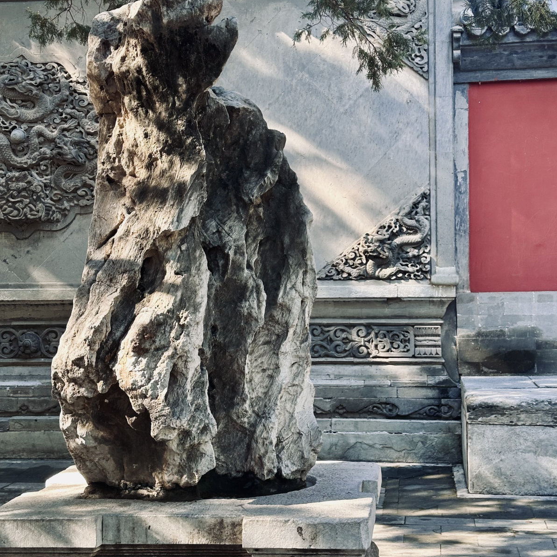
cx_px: 280
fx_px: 1038
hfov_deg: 30.0
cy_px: 250
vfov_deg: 30.0
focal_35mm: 57
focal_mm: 6.9
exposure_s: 1/121
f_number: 1.8
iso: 64
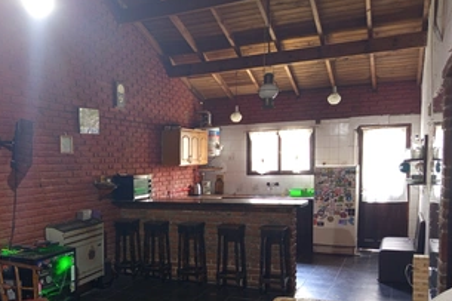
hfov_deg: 52.5
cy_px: 202
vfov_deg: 36.4
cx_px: 163
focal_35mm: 36
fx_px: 452
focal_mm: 5.24
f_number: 1.7
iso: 737
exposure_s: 1/33.3
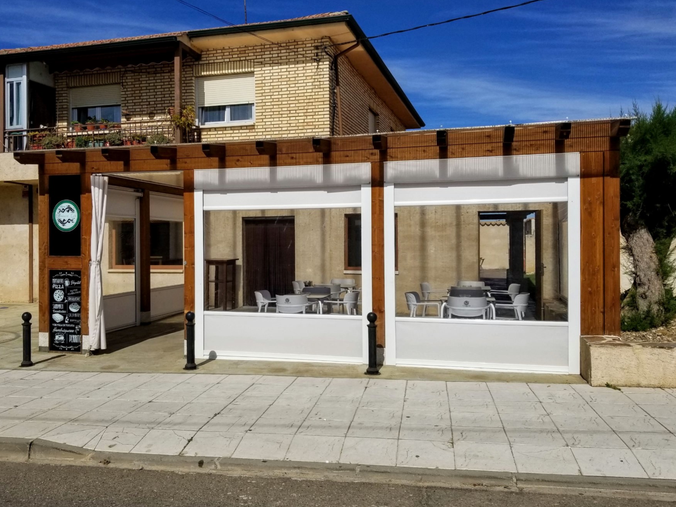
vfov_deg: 46.8
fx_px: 586
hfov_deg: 59.8
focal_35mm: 30
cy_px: 248
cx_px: 296
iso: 50
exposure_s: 1/6944
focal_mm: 4.3
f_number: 1.7
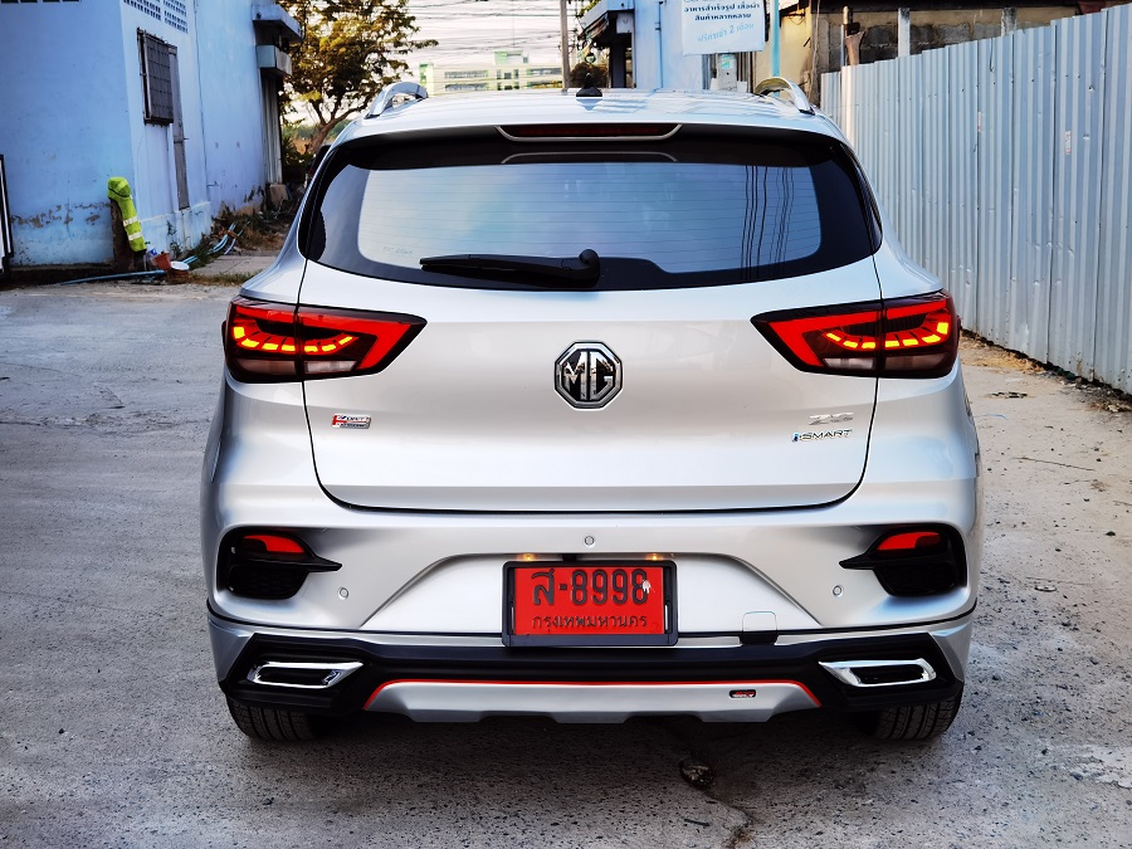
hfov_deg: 39.7
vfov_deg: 30.3
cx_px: 566
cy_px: 424
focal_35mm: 48
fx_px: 1570
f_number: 1.9
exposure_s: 1/660
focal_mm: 6.71
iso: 50
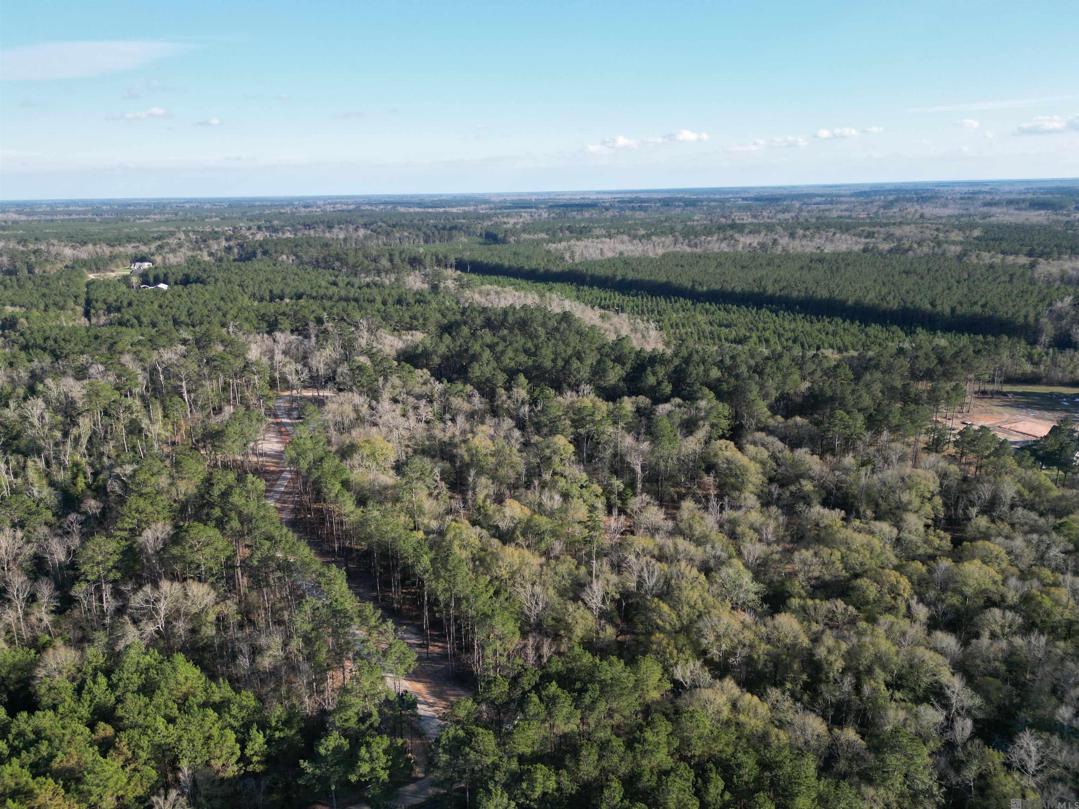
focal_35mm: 24
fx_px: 748
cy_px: 404
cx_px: 540
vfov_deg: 56.8
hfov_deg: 71.6
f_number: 1.7
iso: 140
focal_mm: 6.72
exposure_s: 1/1600
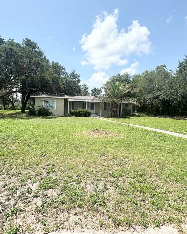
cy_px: 114
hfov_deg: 68.0
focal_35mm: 20
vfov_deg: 80.4
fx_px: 138
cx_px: 85
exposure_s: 1/1567
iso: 40
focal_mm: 2.22
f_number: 2.2
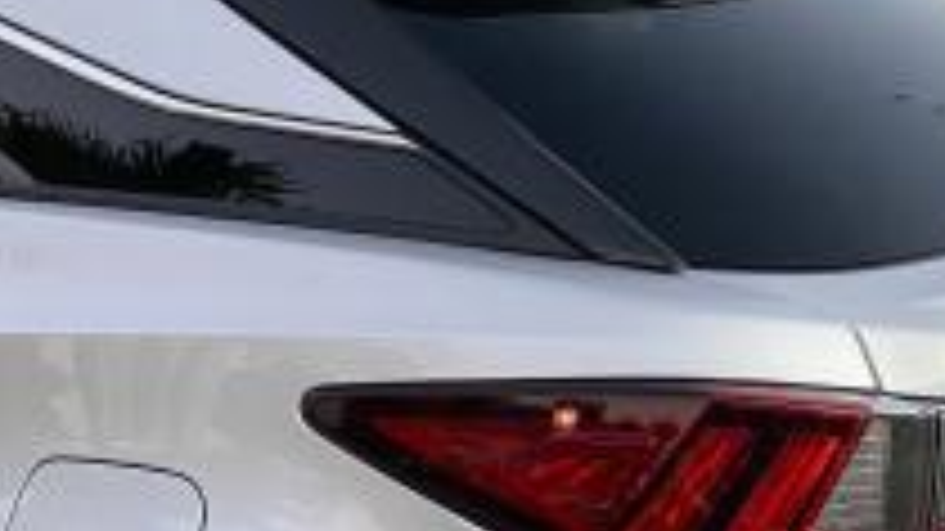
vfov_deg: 16.8
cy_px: 666
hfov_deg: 29.4
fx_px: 1703
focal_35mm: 68
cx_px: 50
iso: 320
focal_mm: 4.25
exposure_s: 1/60
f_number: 1.8
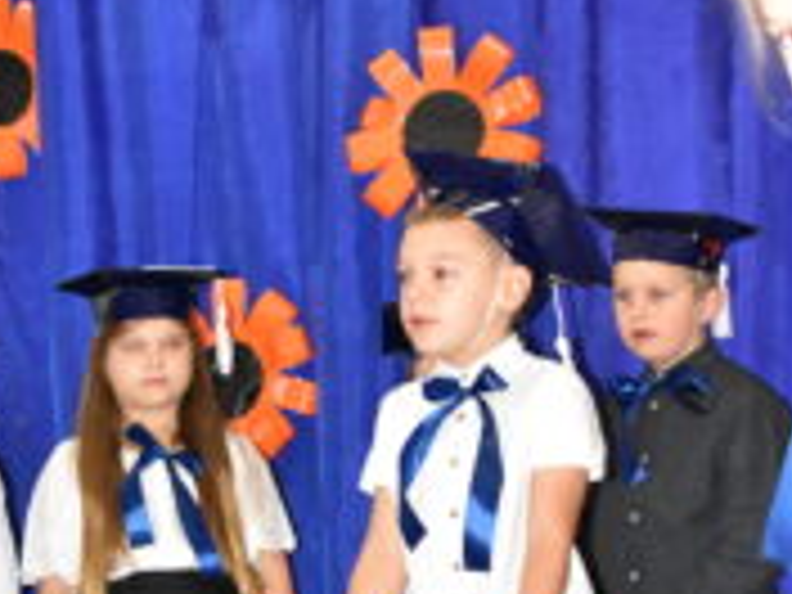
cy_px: 634
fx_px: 3935
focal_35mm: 172
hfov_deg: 11.5
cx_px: 171
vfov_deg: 8.6
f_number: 5.6
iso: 6400
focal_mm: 50
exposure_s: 1/200
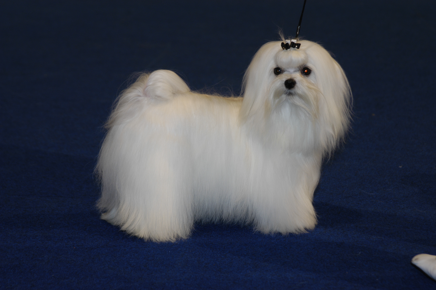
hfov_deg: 14.0
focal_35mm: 147
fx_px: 1779
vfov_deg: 9.3
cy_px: 145
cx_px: 218
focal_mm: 98
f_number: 5.3
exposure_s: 1/60
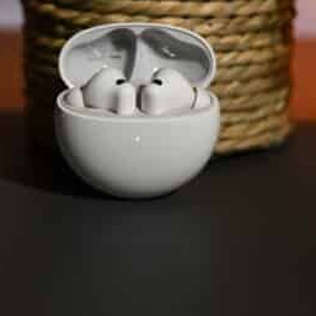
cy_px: 159
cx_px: 135
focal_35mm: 155
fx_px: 1601
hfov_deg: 11.3
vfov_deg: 11.3
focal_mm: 120
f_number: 7.1
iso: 640
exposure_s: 1/125
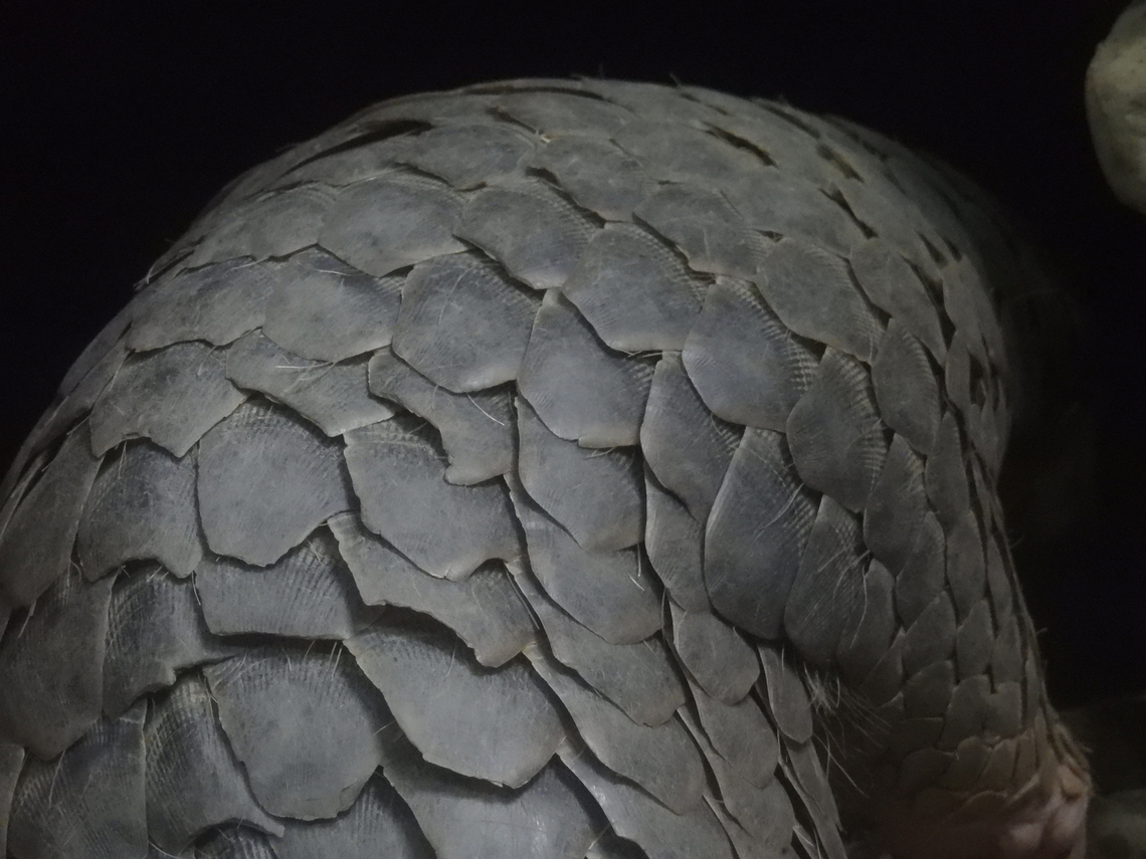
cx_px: 573
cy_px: 430
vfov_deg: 1.7
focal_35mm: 850
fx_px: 28140
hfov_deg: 2.3
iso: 1600
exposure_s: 1/60
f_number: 5.6
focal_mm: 152
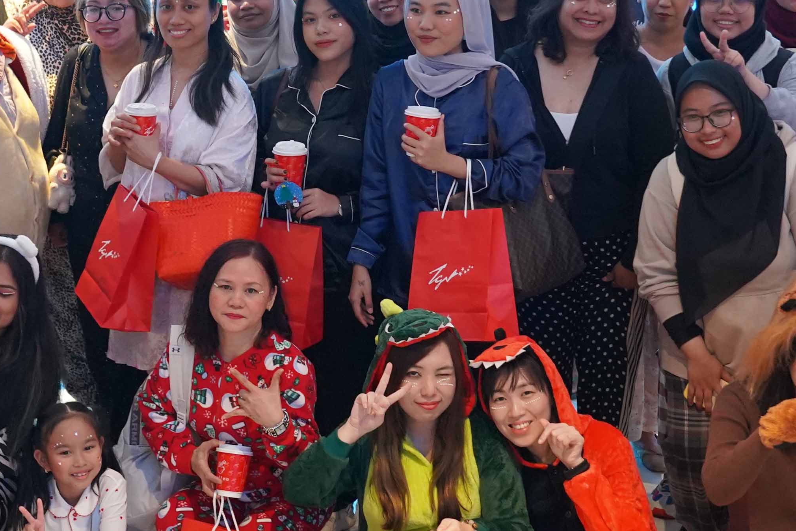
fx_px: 1680
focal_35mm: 76
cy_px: 169
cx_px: 140
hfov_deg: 26.1
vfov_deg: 17.9
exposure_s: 1/160
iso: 4000
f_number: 4
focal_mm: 26
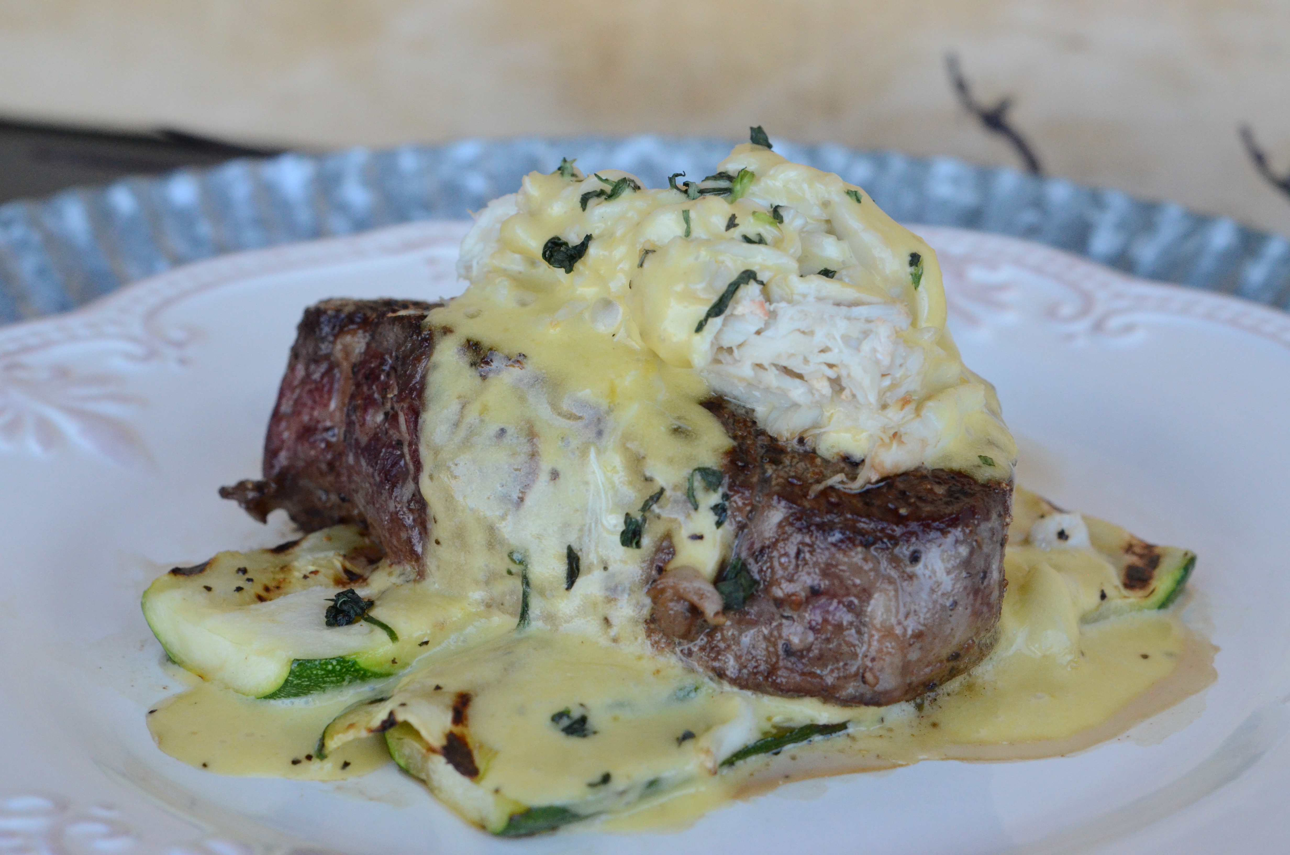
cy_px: 428
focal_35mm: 75
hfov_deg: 27.0
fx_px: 2682
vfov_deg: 18.1
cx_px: 645
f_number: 5
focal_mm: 50
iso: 2500
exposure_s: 1/800
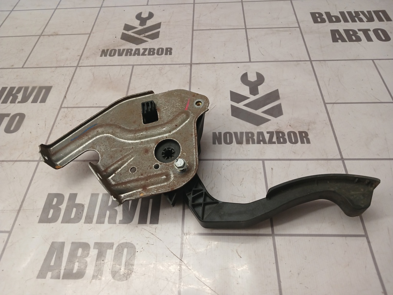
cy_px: 148
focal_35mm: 27
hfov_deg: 65.3
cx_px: 196
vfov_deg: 51.4
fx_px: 307
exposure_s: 1/50
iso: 125
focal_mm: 4
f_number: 1.8
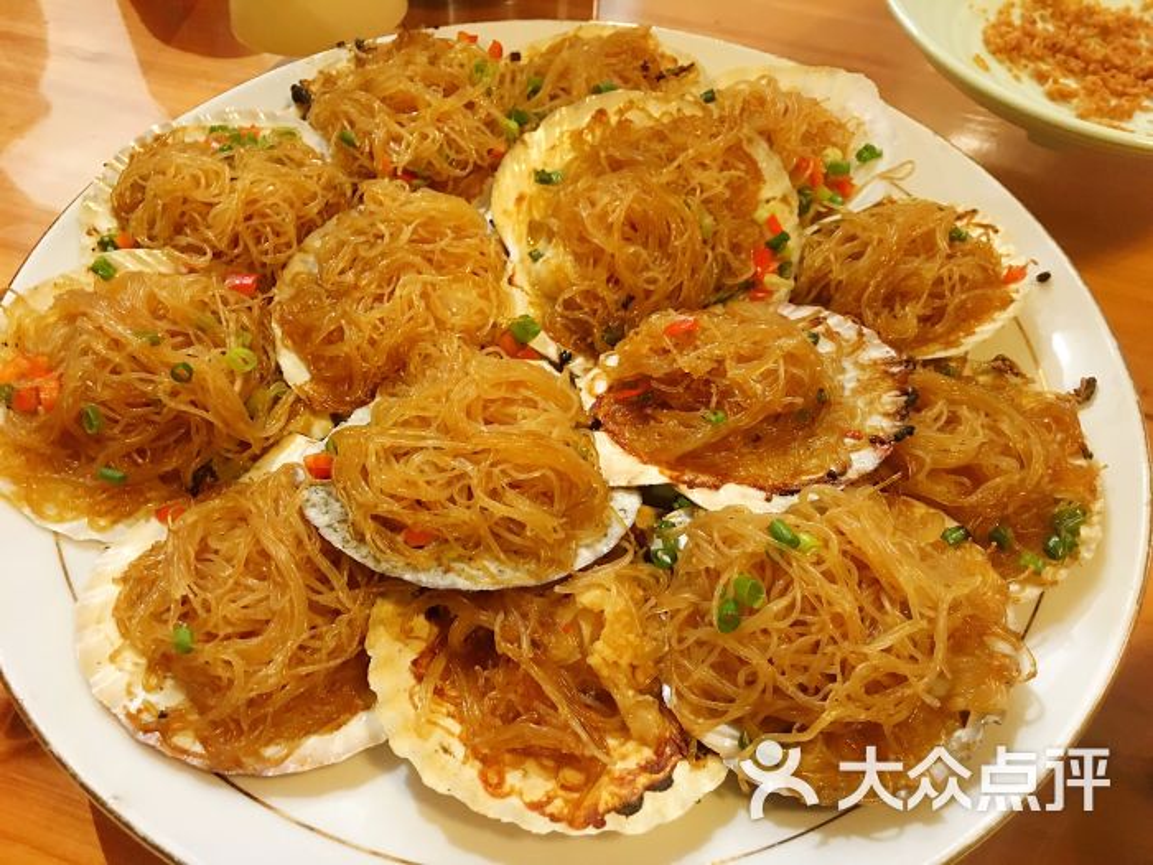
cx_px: 576
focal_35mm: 29
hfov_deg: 61.7
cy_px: 432
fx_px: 966
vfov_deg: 48.2
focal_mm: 4.15
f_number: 2.2
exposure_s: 1/10
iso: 100
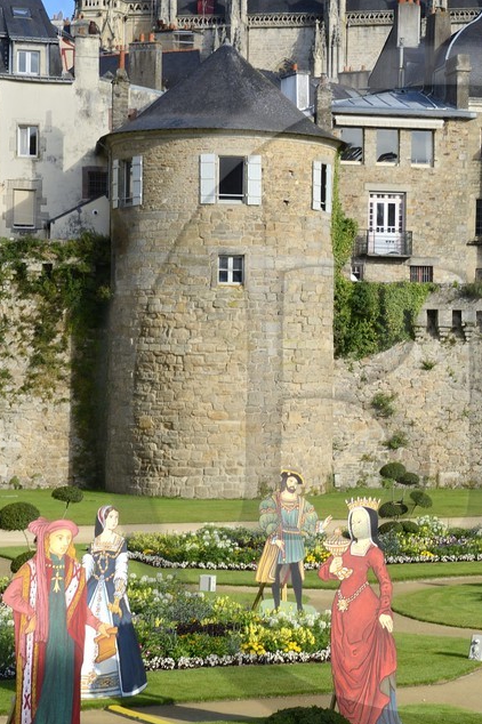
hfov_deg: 12.8
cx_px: 448
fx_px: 2131
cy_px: 401
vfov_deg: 19.3
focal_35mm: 106
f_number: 11
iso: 200
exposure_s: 1/200
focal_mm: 42
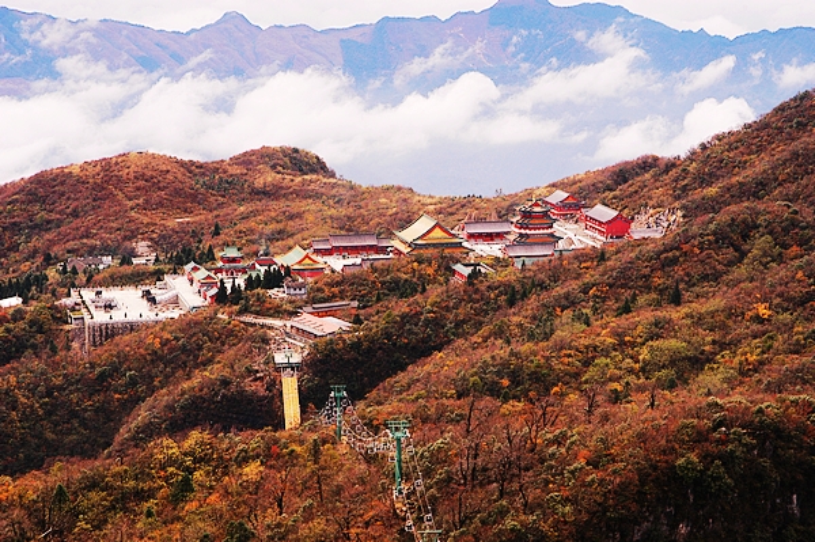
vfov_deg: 13.8
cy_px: 271
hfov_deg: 20.6
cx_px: 408
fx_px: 2239
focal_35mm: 99
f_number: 8
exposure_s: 1/200
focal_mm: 66
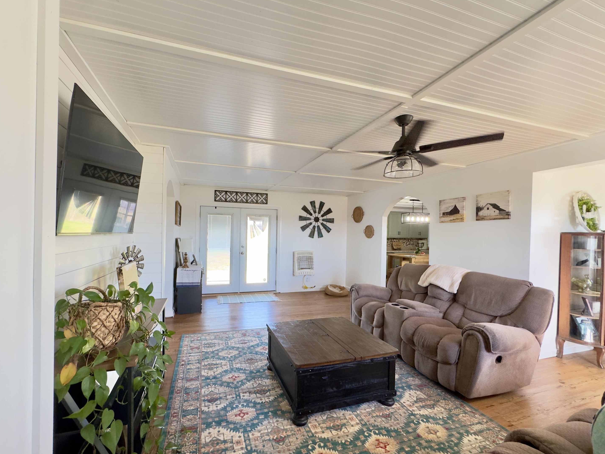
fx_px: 262
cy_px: 237
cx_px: 284
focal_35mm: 15
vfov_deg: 81.7
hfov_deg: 98.1
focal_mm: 2.22
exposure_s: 1/60
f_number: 2.2
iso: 320
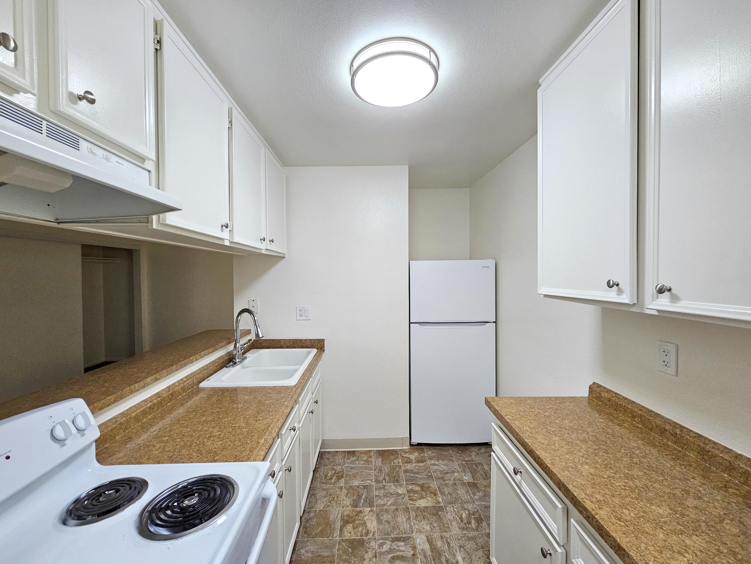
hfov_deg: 106.2
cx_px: 376
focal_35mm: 13
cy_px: 282
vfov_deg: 89.9
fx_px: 282
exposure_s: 1/100
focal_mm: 2.2
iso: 160
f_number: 2.2
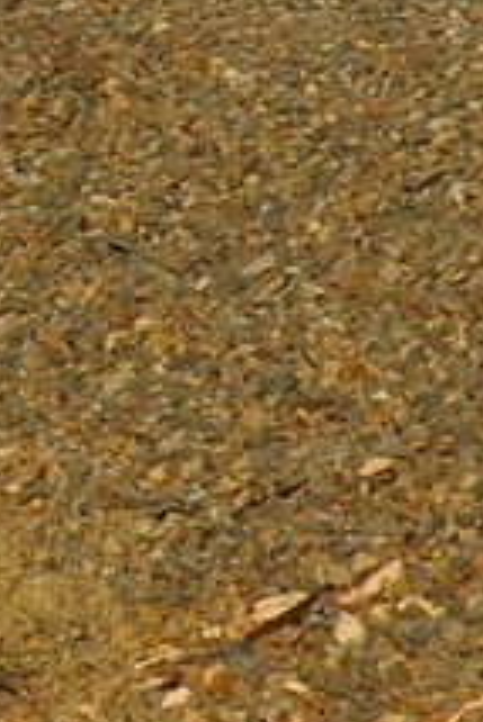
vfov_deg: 1.7
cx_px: -1162
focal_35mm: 1191
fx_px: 23928
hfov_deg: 1.2
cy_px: -572
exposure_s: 1/500
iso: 200
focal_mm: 133
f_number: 8
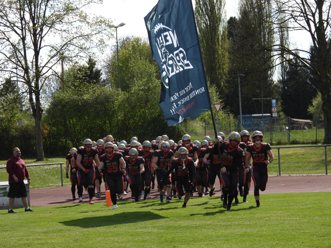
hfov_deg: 11.6
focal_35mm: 170
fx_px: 1626
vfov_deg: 8.7
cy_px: 124
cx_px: 166
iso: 100
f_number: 4.5
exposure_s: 1/800
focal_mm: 30.3
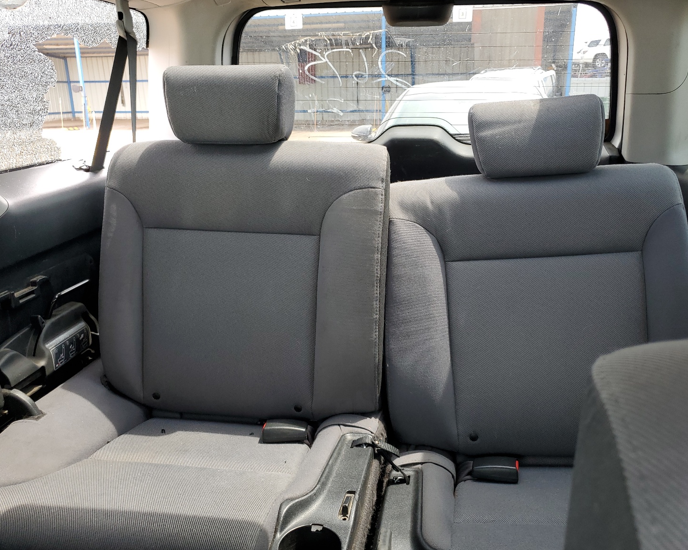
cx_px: 362
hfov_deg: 62.2
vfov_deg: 51.5
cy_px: 273
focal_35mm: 28
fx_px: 570
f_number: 1.5
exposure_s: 1/135
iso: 50
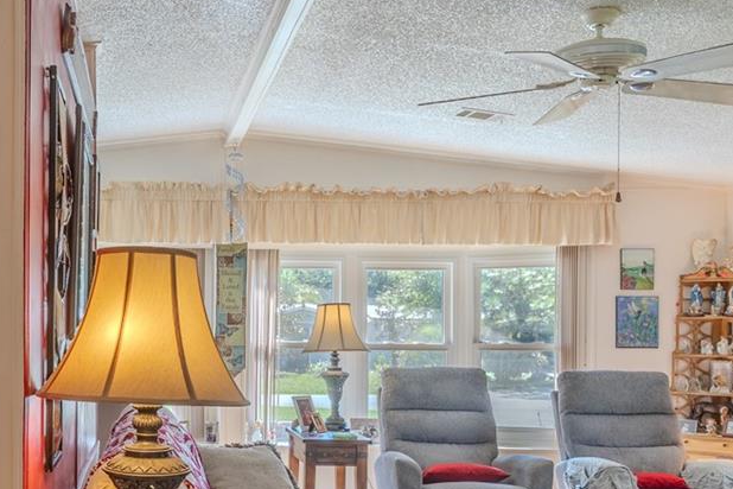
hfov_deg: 41.9
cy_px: 320
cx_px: 115
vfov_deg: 30.3
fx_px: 896
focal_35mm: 44
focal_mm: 17
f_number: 8
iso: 100
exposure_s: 1/40
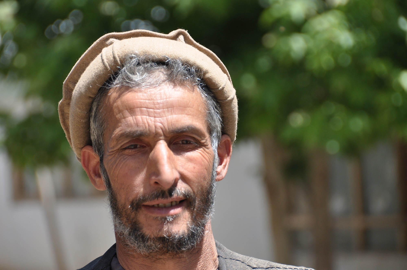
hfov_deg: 10.2
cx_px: 204
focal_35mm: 202
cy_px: 135
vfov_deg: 6.8
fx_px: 2286
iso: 250
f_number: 5.6
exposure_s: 1/500
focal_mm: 135
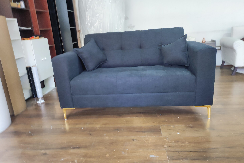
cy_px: 88
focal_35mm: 27
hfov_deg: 67.4
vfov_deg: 47.9
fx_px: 183
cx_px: 117
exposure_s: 1/33
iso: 402
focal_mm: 4.7
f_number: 1.79
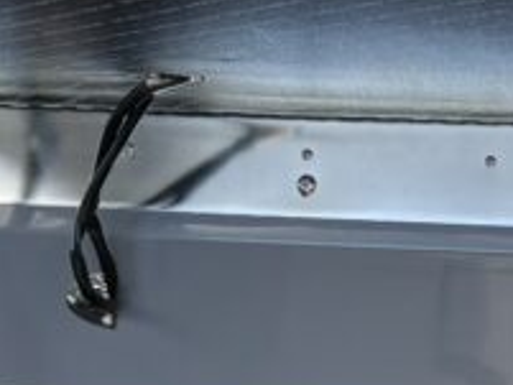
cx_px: 499
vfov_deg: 9.9
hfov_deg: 14.1
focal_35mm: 138
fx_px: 2046
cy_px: 780
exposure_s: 1/311
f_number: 1.6
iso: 50
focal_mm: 5.96
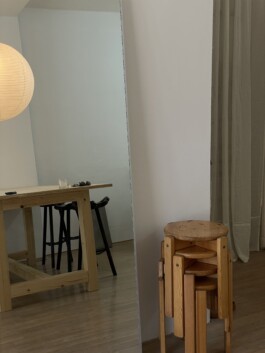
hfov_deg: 28.0
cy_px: 176
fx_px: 530
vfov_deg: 36.8
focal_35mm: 52
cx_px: 132
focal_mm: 6
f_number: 2
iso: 125
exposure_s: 1/99
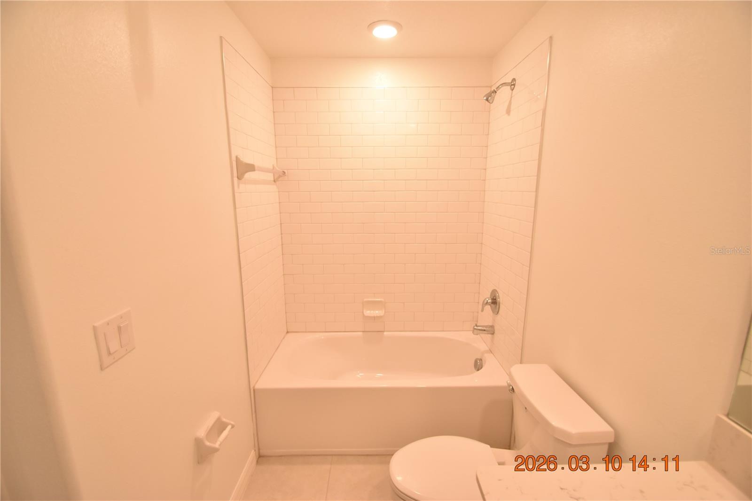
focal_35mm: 15
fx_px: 313
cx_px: 376
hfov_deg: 100.4
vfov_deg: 77.3
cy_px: 250
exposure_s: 1/90
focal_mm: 10
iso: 800
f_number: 3.5
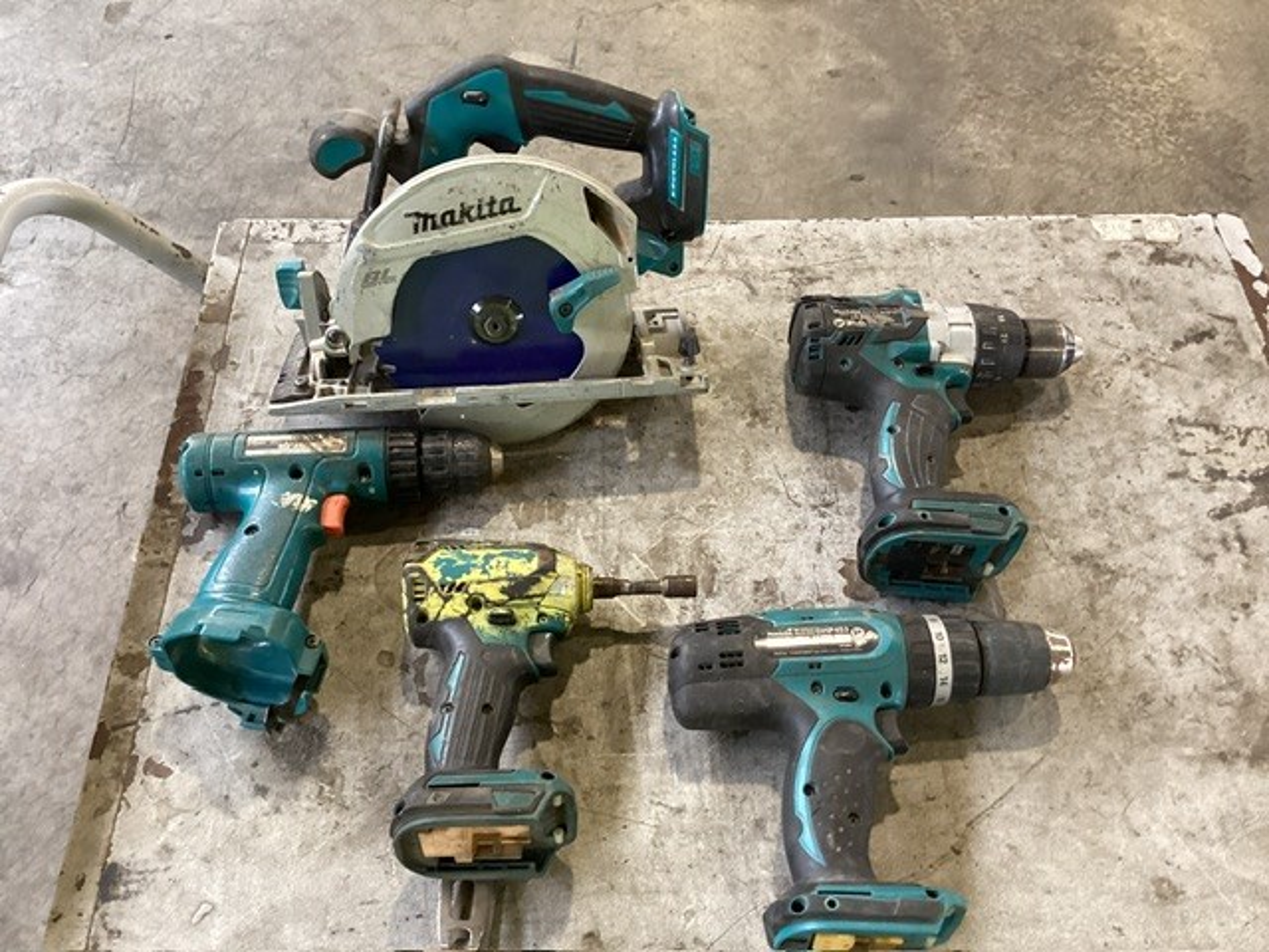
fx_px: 1136
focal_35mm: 31
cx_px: 634
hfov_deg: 58.4
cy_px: 476
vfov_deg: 45.4
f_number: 2.4
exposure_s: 1/50
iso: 200
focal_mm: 3.3
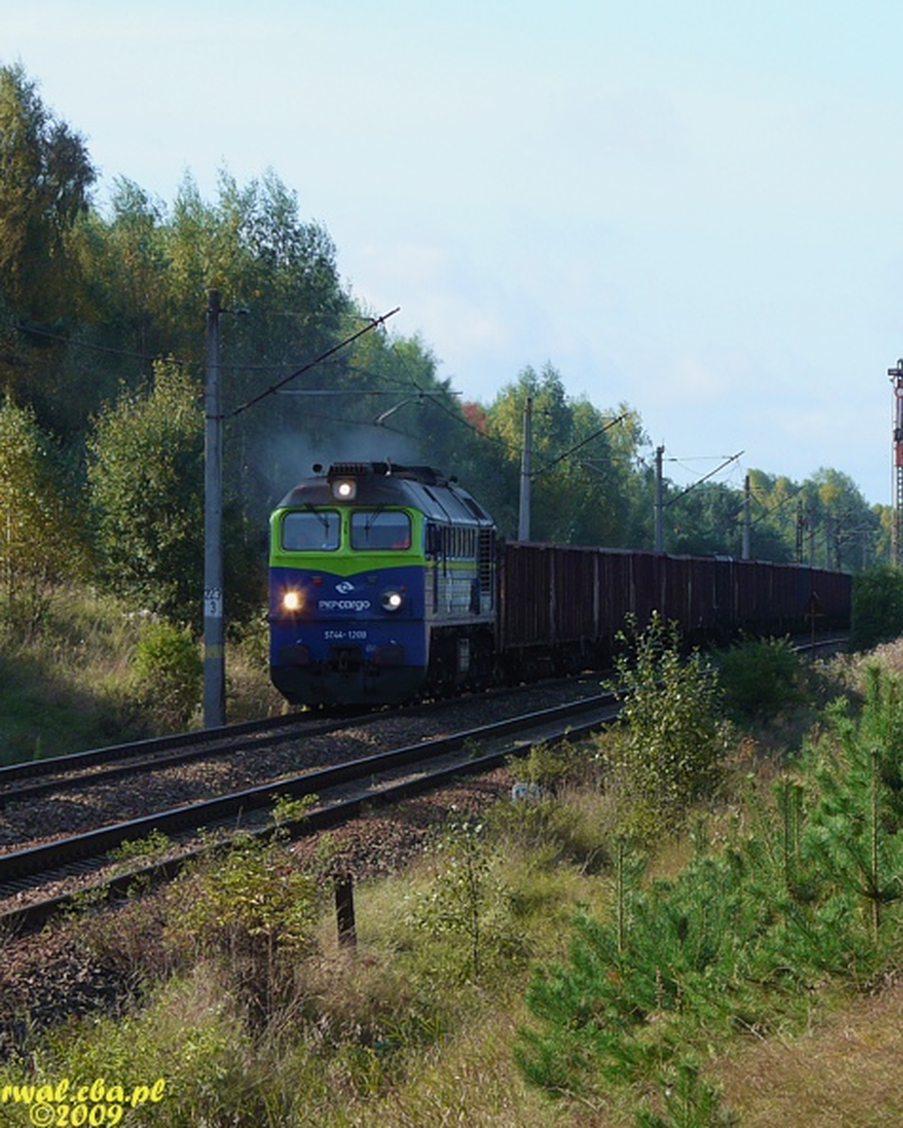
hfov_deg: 8.2
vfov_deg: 10.2
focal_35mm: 189
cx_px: 728
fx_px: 6314
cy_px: 567
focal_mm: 23.7
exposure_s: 1/400
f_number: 4.5
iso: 100
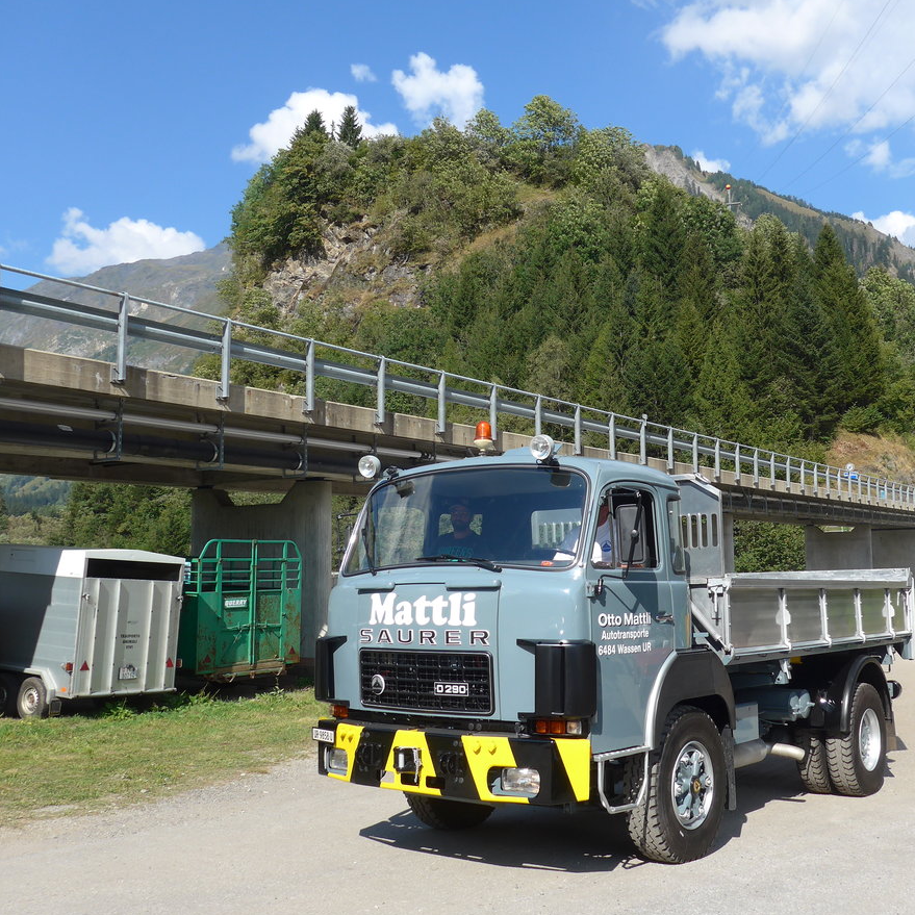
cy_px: 464
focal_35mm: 35
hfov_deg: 47.1
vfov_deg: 47.2
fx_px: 1047
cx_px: 524
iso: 80
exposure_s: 1/1300
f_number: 2.8
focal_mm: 6
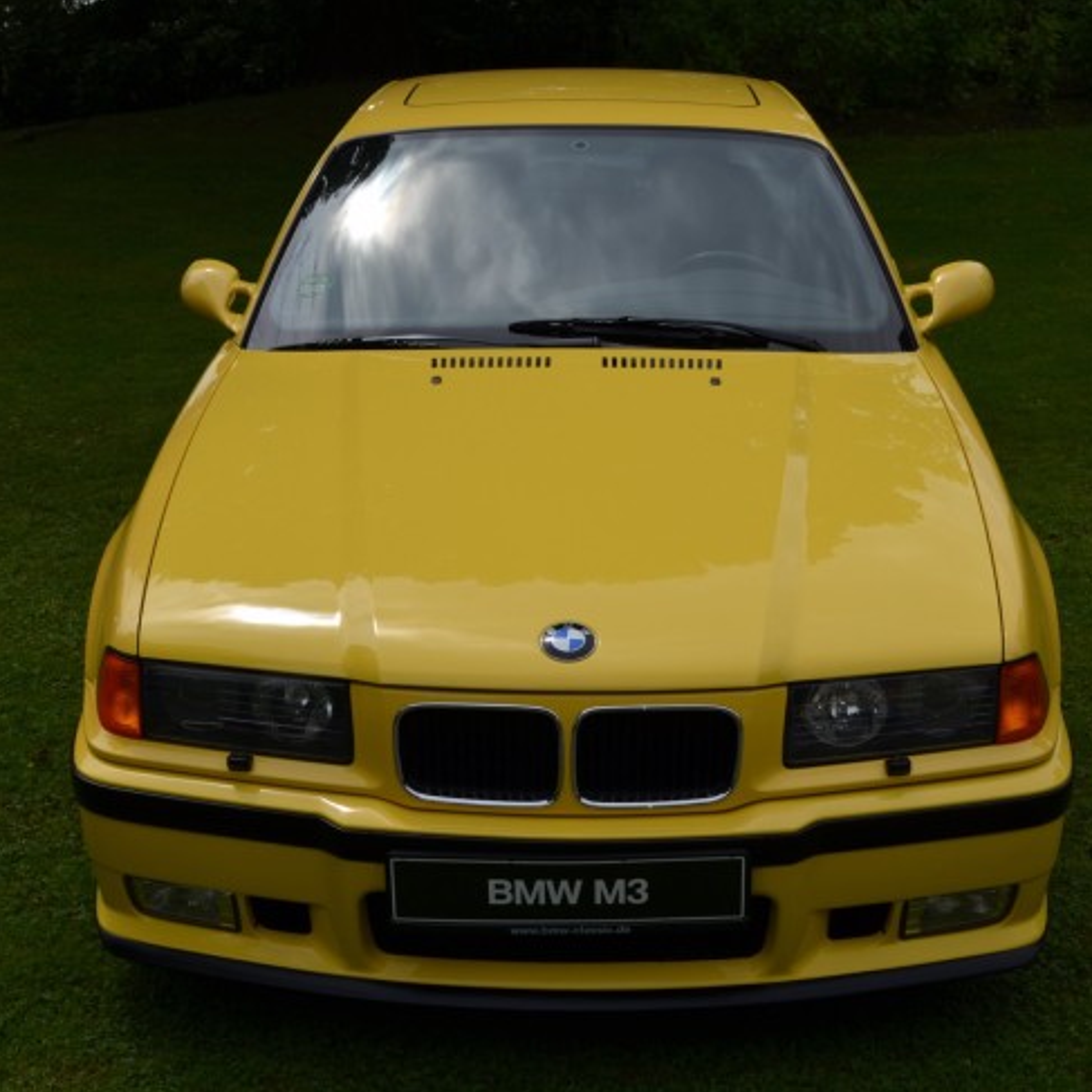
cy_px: 555
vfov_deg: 33.4
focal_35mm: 51
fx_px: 1820
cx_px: 581
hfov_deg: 33.4
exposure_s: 1/320
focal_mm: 26
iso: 100
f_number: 9
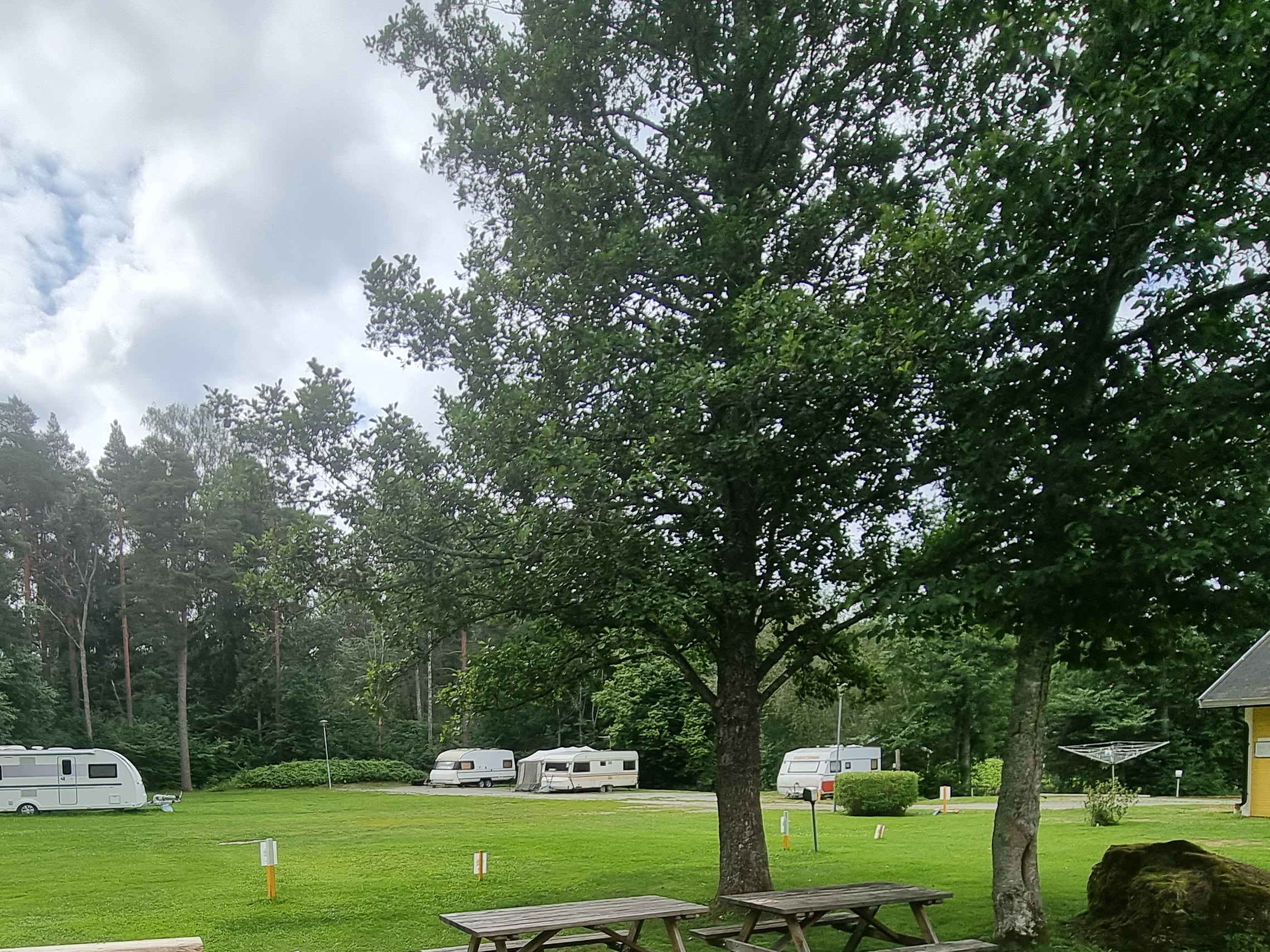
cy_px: 797
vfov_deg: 53.8
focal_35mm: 23
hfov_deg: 73.7
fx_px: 844
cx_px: 571
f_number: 2.2
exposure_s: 1/1600
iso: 50
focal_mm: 2.2
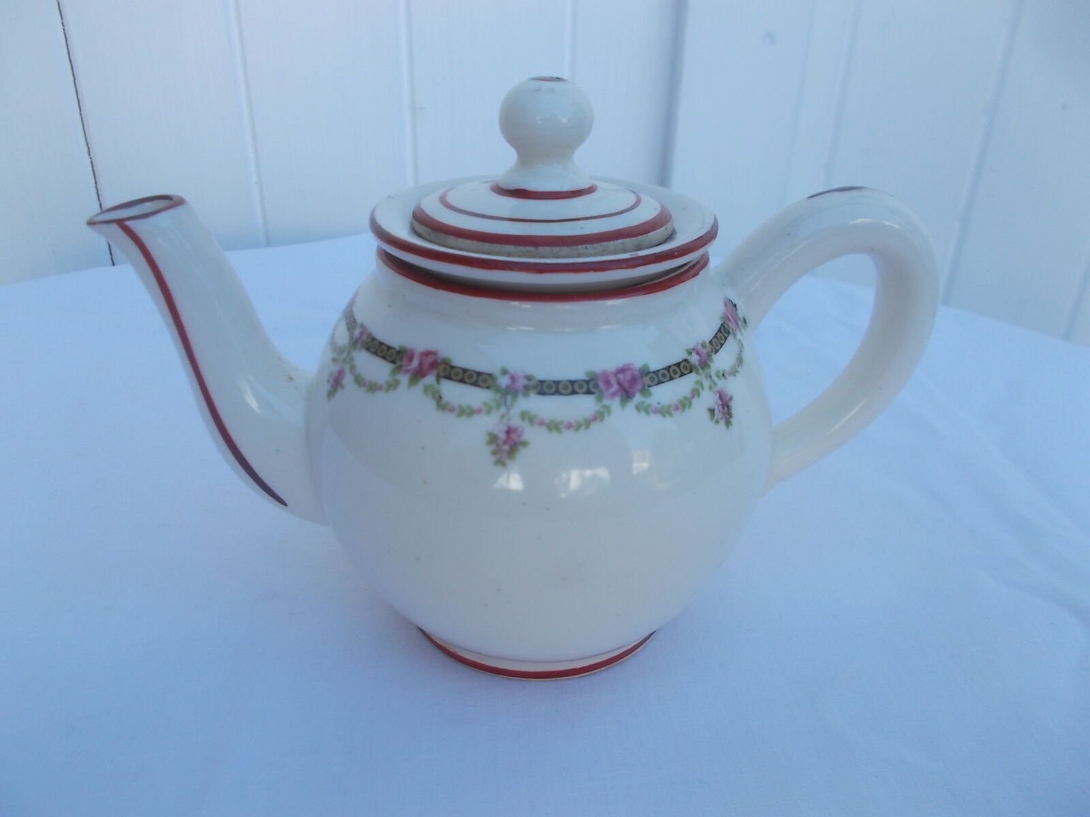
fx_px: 819
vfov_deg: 53.1
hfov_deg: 67.3
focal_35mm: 26
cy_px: 408
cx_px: 545
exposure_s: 1/200
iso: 80
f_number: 3.2
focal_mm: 4.6
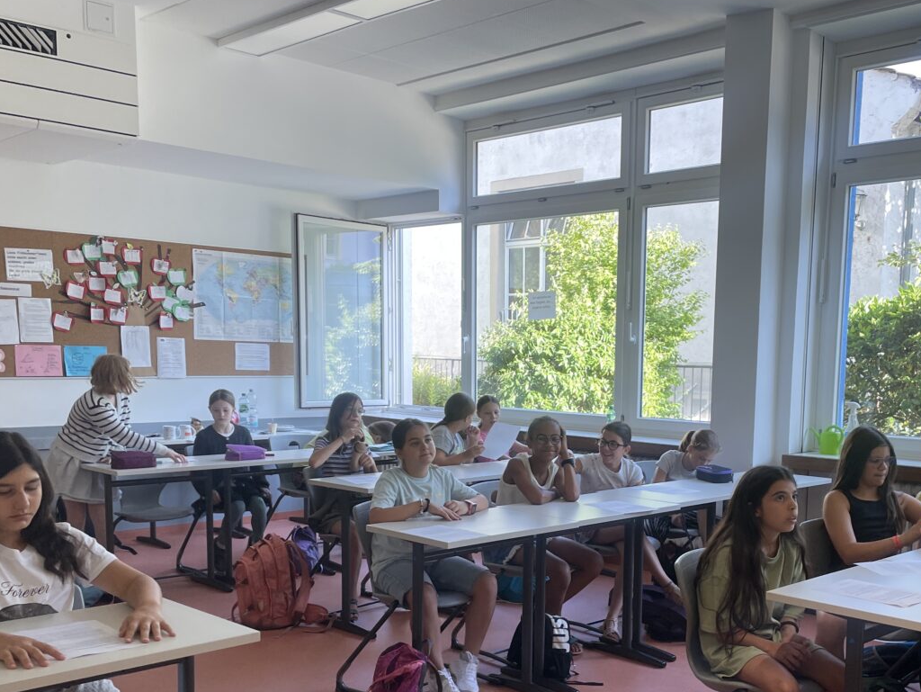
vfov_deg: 36.4
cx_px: 559
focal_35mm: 39
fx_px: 1038
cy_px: 476
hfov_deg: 47.5
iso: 64
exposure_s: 1/121
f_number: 1.6
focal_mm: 4.2
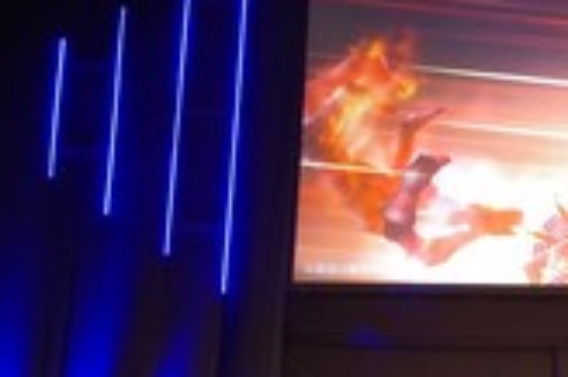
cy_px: 43
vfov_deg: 12.3
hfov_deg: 18.0
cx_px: 596
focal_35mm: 110
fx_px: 1734
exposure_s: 1/60
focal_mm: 30
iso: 3200
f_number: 5.6
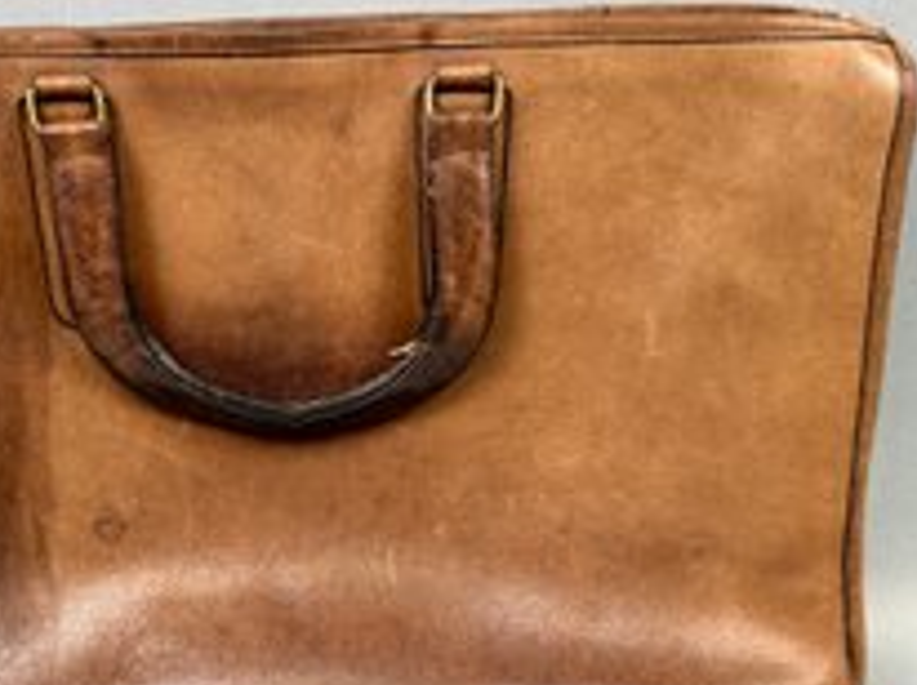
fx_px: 1058
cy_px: 394
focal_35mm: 40
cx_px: 305
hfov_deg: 46.1
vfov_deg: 35.8
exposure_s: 1/120
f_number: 1.78
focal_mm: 6.86
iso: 200
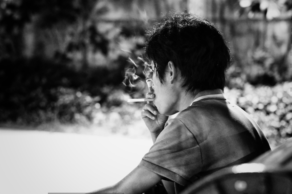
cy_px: 97
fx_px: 681
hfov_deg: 24.2
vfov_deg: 16.3
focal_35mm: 84
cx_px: 146
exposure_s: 1/8.5
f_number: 2.8
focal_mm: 56
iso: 10000
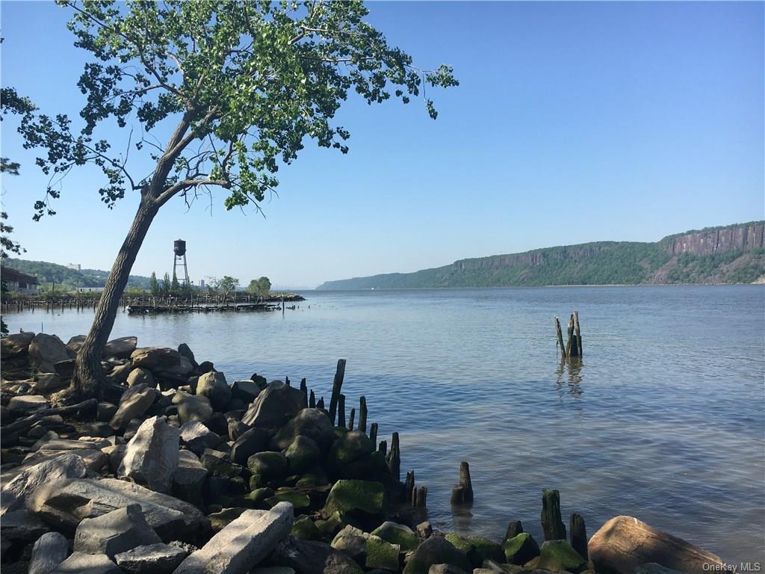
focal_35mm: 29
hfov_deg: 61.7
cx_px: 382
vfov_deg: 48.2
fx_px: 641
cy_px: 287
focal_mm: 4.15
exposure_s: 1/1261
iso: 25
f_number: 2.2
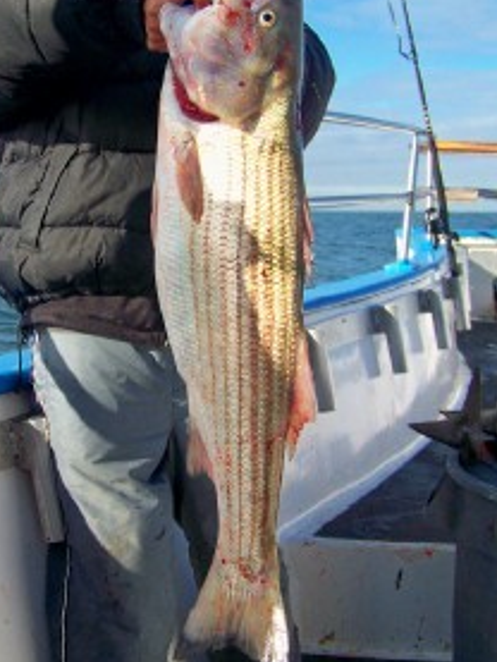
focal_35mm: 52
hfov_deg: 27.8
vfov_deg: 36.8
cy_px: 308
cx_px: 141
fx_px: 995
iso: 64
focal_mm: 5.85
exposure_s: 1/640
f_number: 2.8
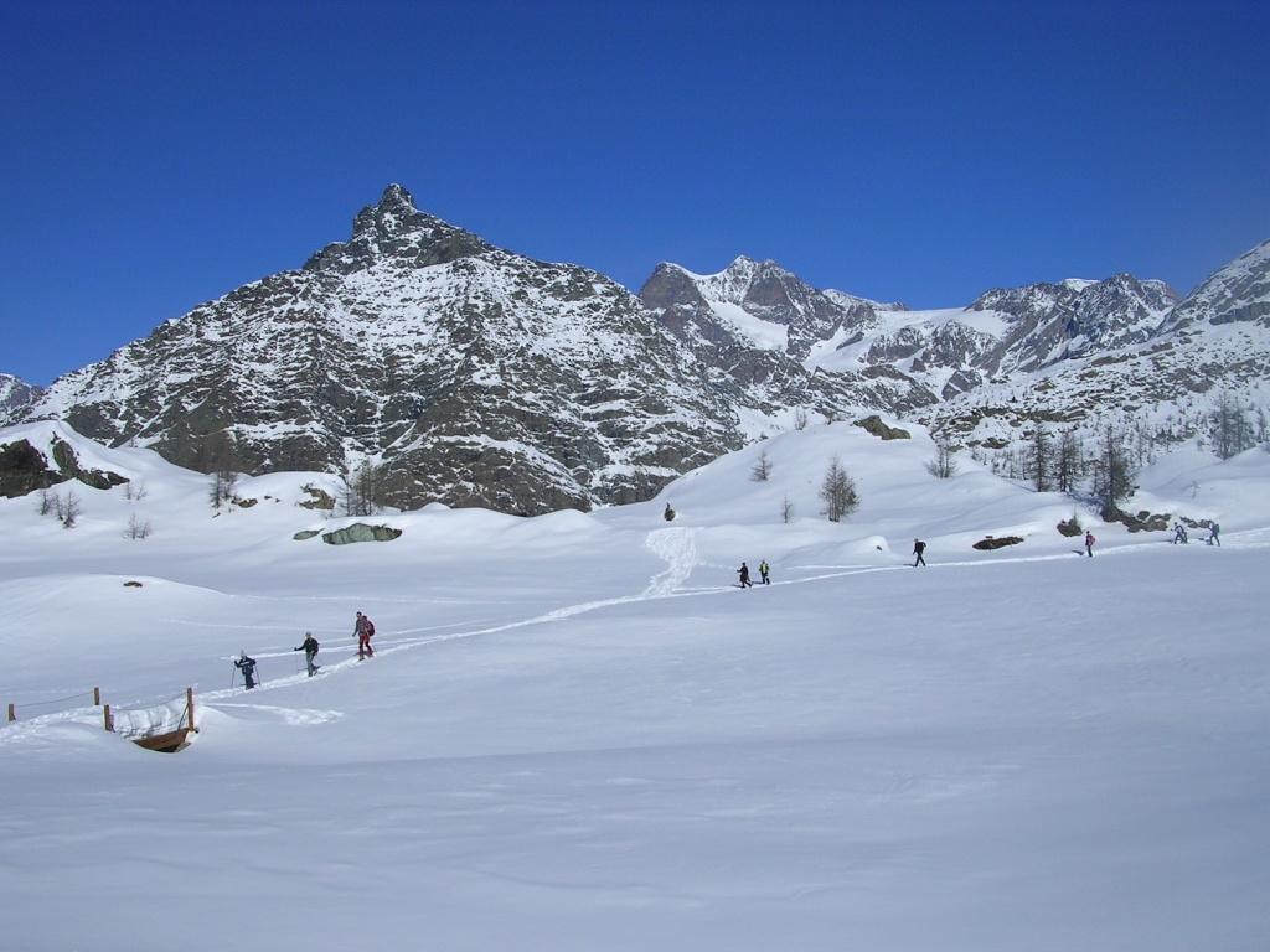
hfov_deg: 49.0
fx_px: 1394
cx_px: 635
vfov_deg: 37.7
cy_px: 476
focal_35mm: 38
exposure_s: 1/1000
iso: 50
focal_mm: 5.8
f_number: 5.6
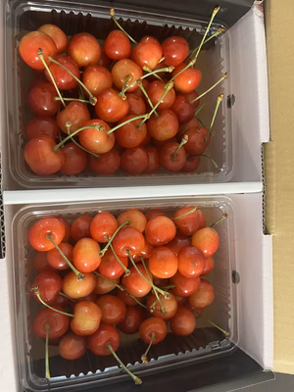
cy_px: 196
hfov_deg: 53.1
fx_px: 294
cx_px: 147
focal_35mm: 26
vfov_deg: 67.3
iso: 500
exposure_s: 1/40
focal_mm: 5.1
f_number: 1.6
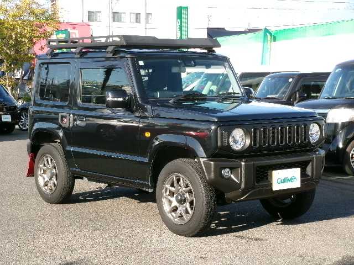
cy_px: 132
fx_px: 798
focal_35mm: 78
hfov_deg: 25.0
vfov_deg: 18.9
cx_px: 177
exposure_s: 1/170
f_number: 5.4
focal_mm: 14
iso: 100
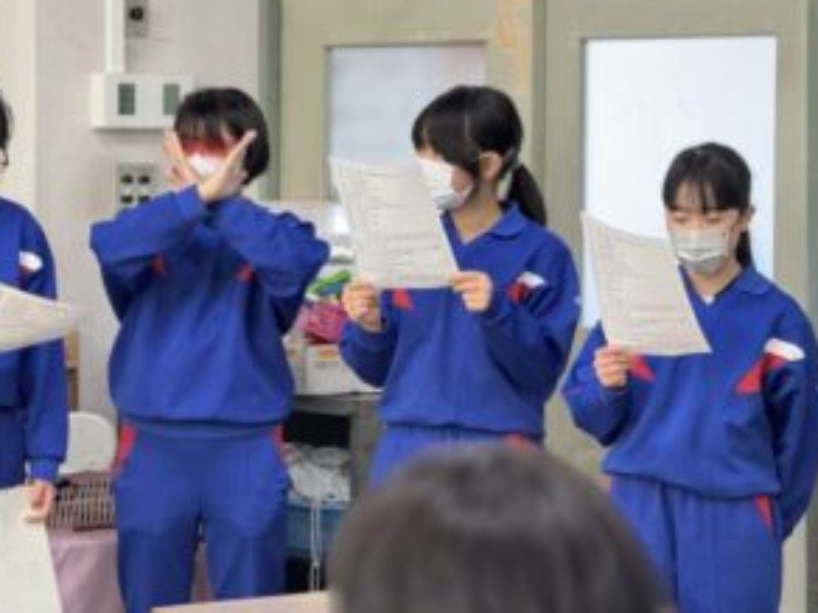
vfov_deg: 9.8
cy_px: 258
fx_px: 3592
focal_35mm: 152
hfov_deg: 13.0
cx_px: 367
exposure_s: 1/40
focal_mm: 15.66
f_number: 2.8
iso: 200
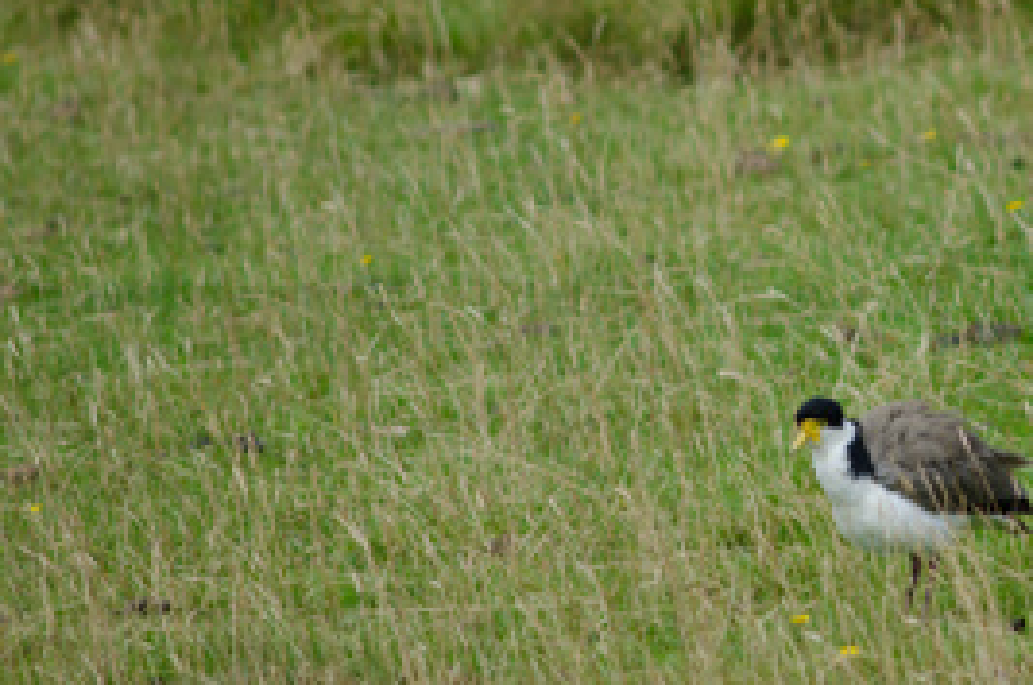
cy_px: 308
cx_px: 917
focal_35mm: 843
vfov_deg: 1.6
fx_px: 24146
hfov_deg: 2.5
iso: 100
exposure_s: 1/1250
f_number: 4
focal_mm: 300
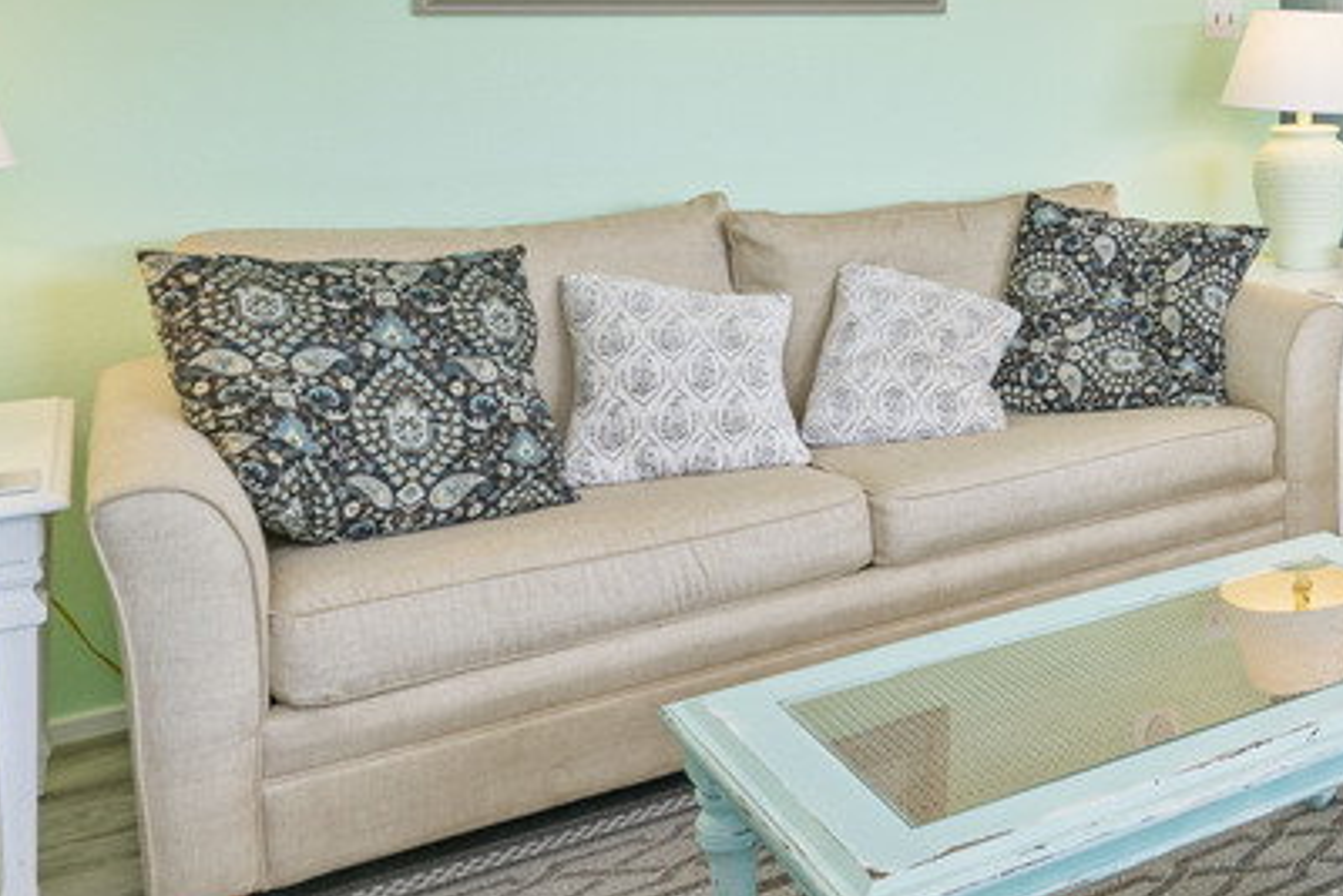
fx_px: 1530
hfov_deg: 41.1
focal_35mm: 41
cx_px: 1356
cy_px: 39
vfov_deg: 30.7
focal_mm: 16
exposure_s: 1/60
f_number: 8
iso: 320
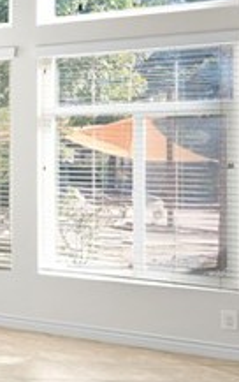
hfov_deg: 10.4
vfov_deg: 26.7
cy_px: 151
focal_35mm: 77
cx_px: -527
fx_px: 801
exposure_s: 1/15
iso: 320
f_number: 4
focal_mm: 16
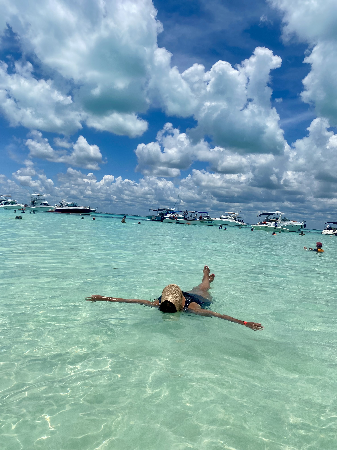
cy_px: 225
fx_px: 337
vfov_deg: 67.3
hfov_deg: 53.1
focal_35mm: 26
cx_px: 168
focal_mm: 4.25
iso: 32
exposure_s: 1/9615
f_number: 1.8
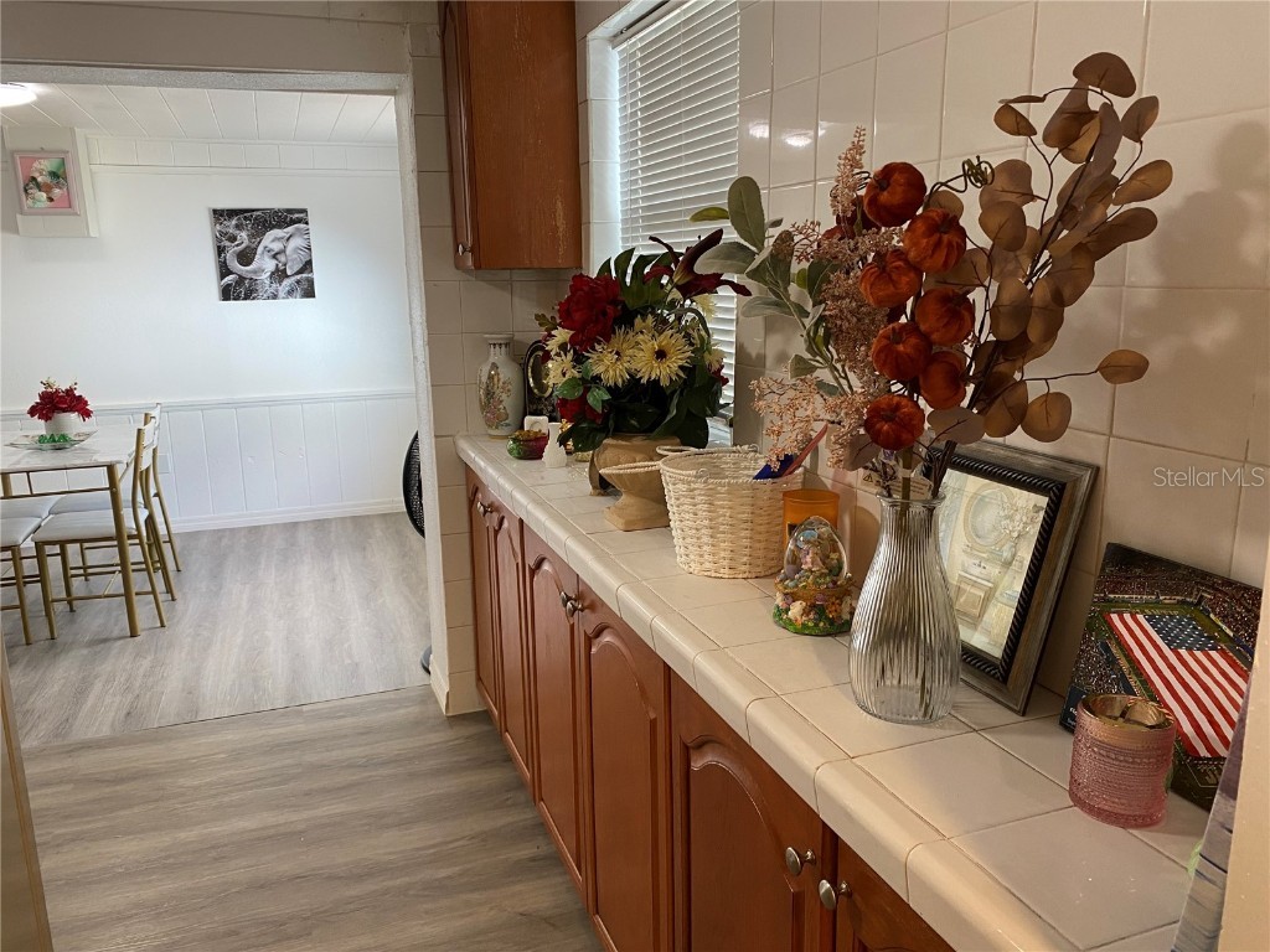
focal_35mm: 26
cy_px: 476
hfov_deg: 67.3
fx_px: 954
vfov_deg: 53.1
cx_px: 635
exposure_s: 1/60
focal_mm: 4.25
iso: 100
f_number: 1.8
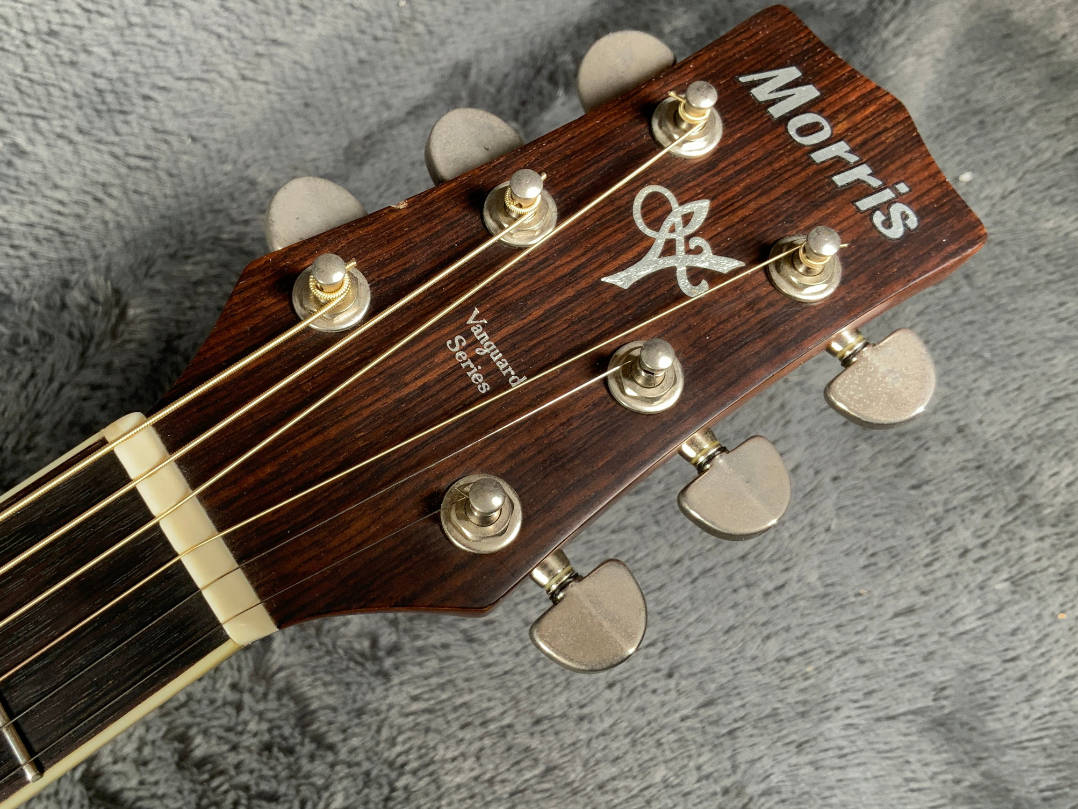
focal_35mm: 37
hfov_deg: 50.0
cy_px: 395
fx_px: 1152
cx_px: 465
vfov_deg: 38.7
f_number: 1.8
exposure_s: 1/62
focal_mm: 3
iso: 64
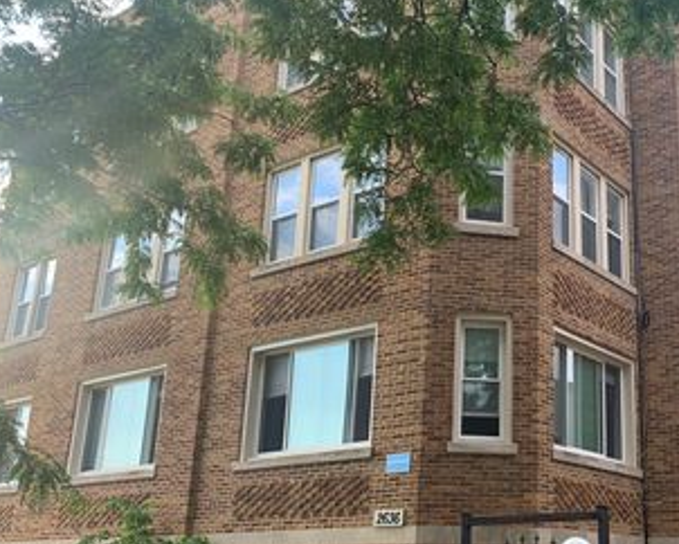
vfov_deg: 35.5
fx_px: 845
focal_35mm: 42
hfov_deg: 42.2
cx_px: 526
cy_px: 336
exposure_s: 1/122
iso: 25
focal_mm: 4.25
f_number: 1.8
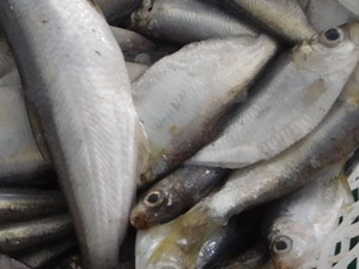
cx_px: 1
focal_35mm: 170
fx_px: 1762
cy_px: -83
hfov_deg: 11.5
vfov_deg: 8.6
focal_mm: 7.1
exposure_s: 1/30
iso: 220
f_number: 3.9
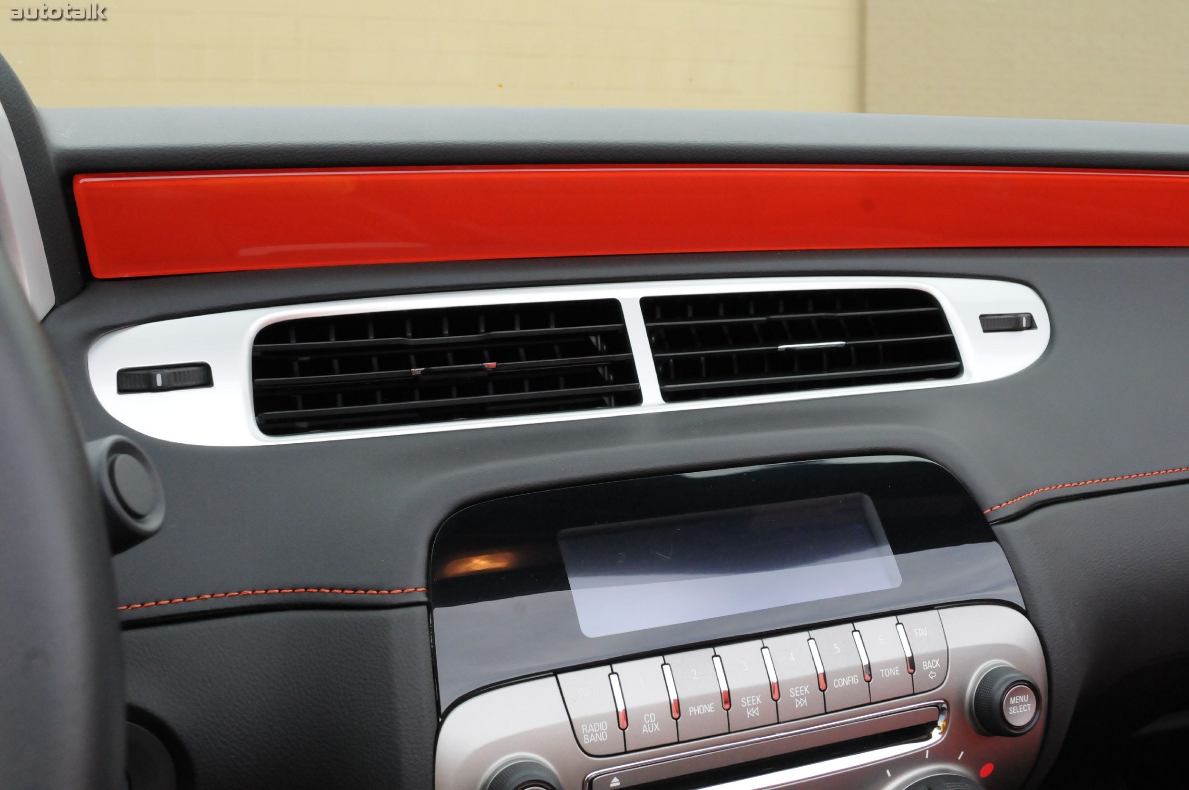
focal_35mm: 36
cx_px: 594
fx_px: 1188
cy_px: 395
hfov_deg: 53.2
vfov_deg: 36.8
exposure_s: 1/200
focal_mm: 24
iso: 2000
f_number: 10
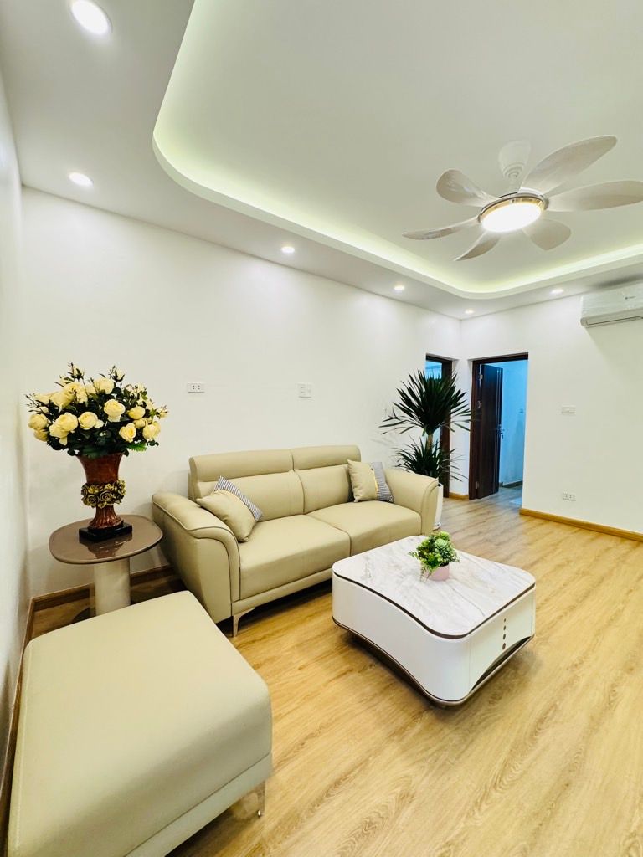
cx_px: 322
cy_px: 428
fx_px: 347
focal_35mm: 14
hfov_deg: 85.7
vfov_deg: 102.1
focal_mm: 2.22
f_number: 2.2
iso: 250
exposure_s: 1/100
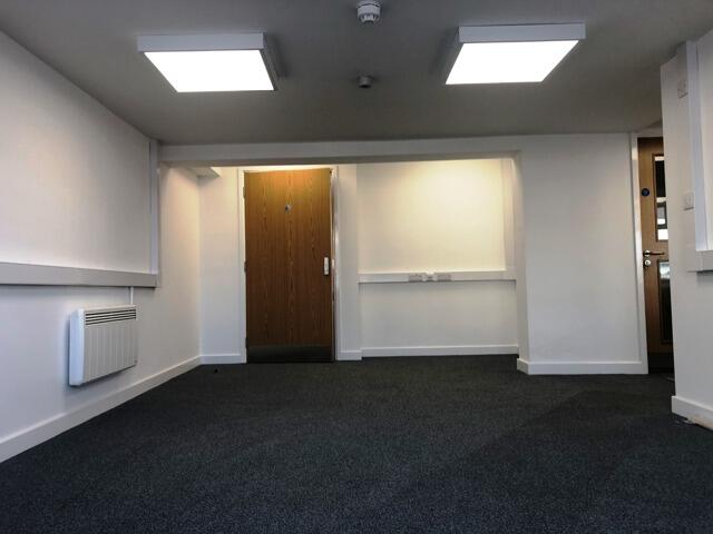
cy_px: 267
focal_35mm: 28
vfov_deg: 49.7
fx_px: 577
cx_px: 356
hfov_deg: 63.4
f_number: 1.8
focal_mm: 3.99
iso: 32
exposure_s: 1/100
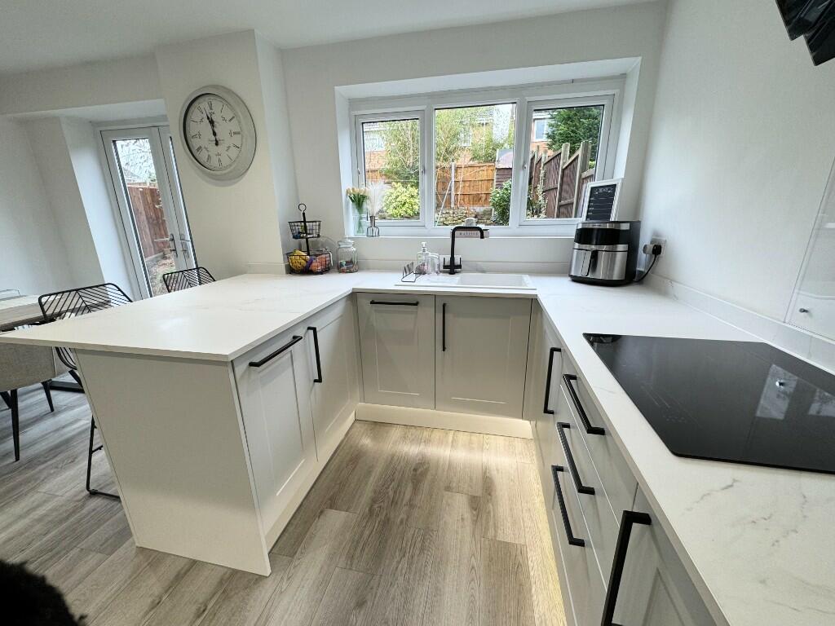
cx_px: 418
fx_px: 338
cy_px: 313
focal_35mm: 14
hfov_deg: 102.1
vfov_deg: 85.7
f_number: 2.2
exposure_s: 1/100
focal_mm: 2.22
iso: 64
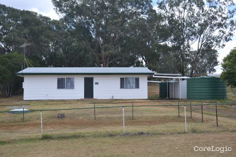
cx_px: 118
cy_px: 78
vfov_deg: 33.0
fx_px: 265
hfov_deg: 47.9
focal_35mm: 40
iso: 100
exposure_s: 1/200
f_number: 7.1
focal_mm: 27
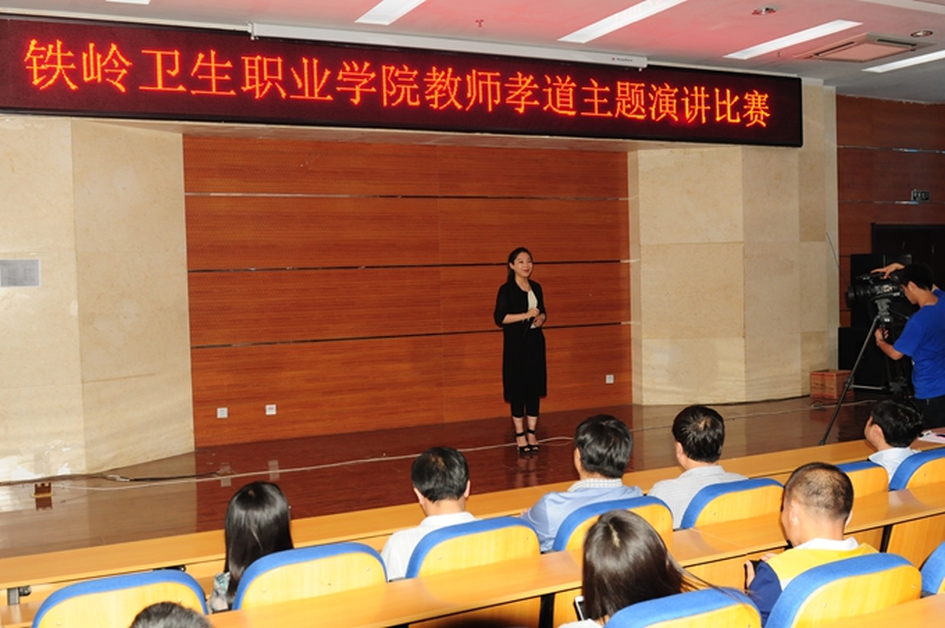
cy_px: 314
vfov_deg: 36.8
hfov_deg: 53.2
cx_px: 472
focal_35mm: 36
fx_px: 944
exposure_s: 1/100
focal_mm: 24
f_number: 5
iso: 800
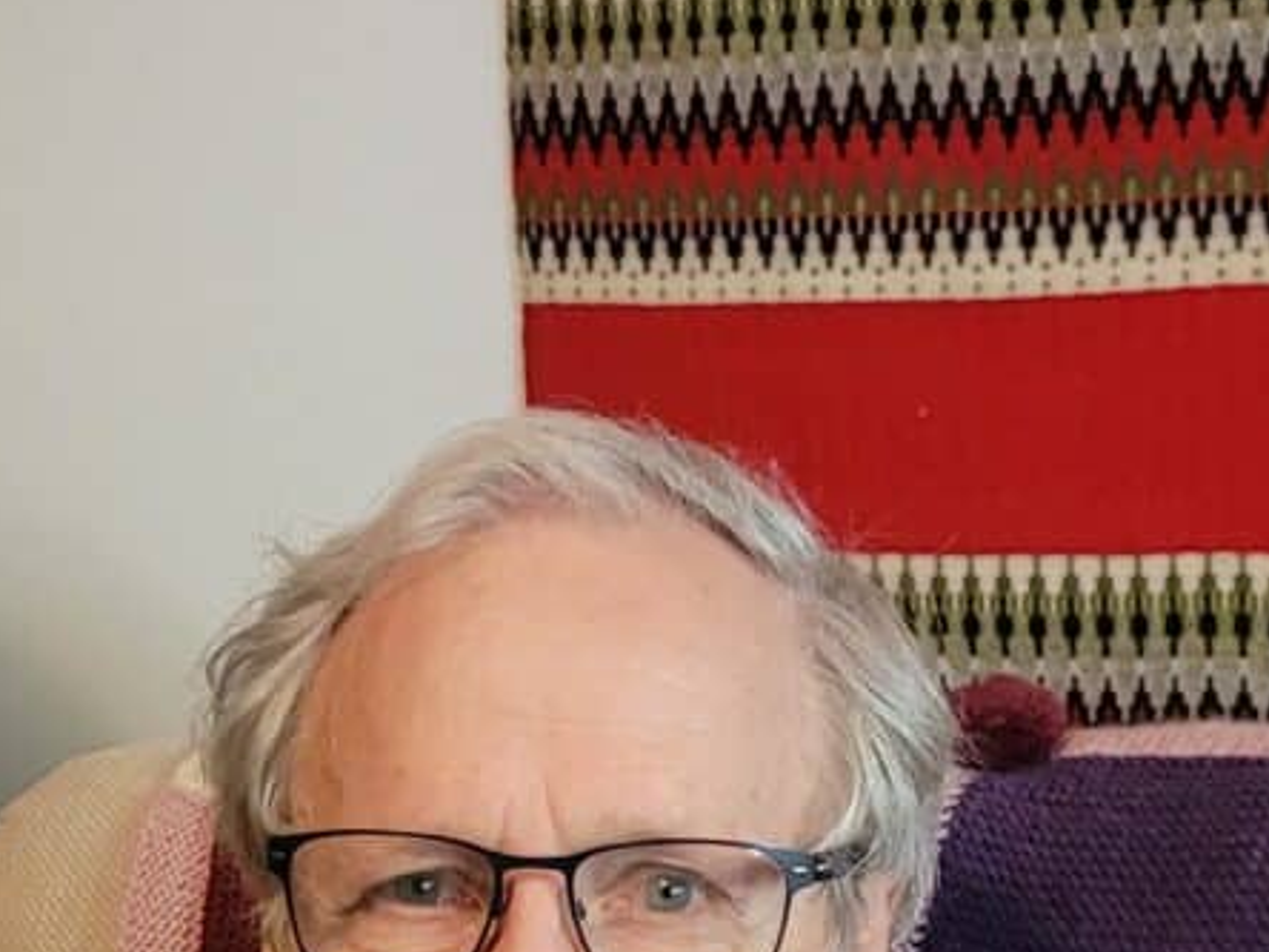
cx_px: 434
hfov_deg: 16.4
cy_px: 1264
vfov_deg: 12.0
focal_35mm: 120
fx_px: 4399
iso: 640
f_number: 1.8
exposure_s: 1/50
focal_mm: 5.4
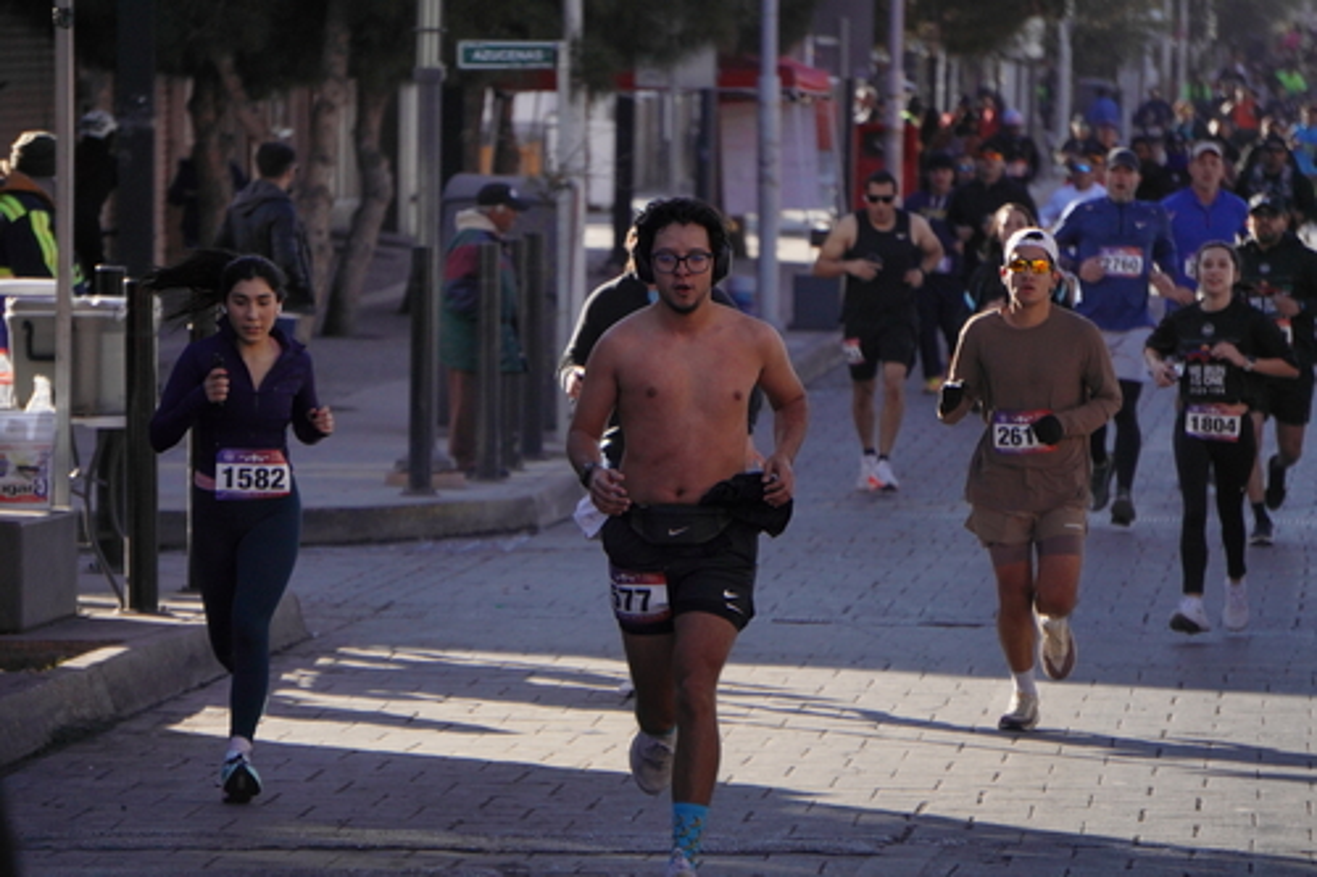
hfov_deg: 6.9
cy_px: 438
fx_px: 10916
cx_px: 658
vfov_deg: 4.6
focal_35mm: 298
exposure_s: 1/2500
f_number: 6.3
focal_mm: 199
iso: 500
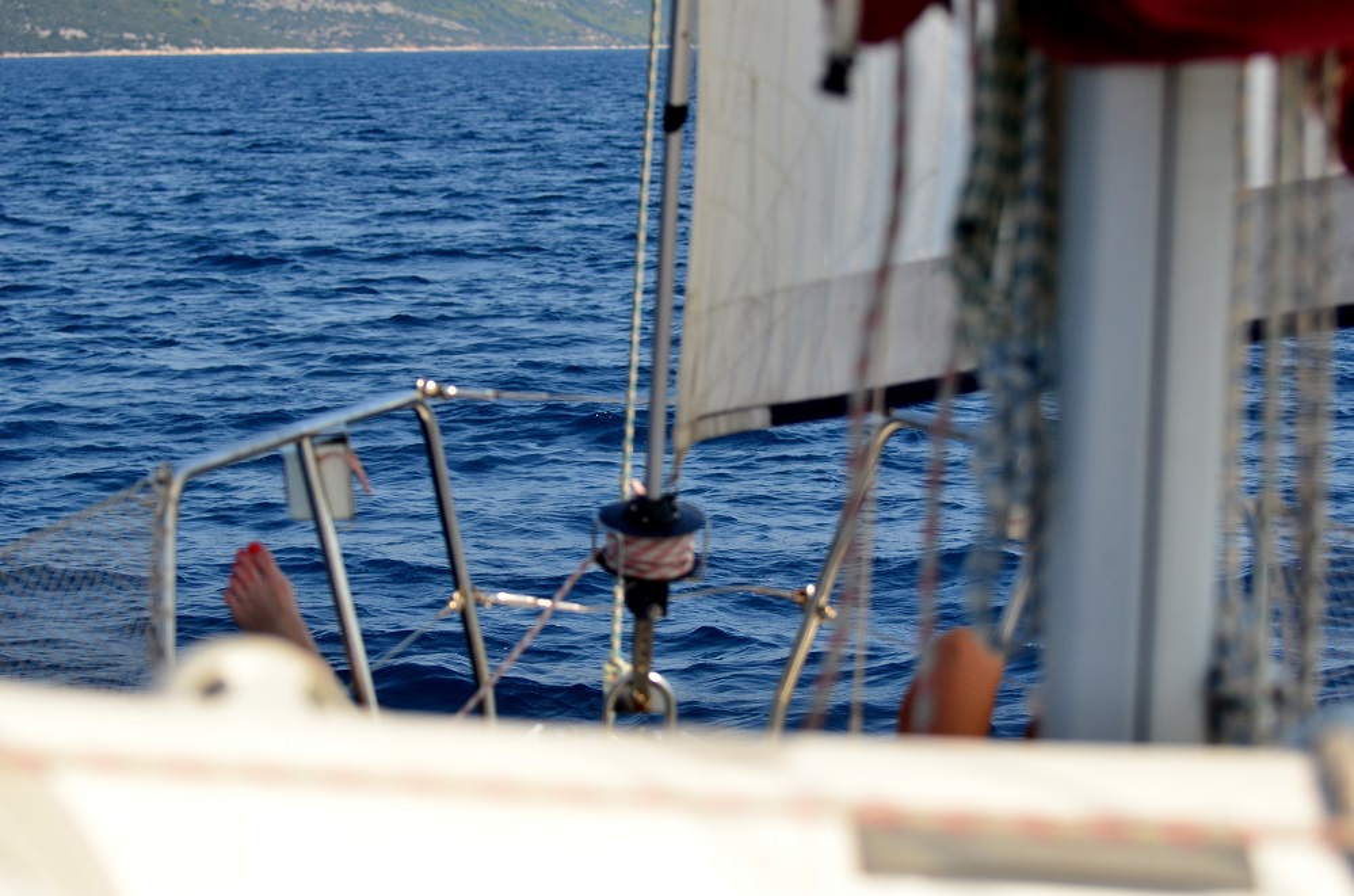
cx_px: 677
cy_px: 448
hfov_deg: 17.5
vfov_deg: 11.7
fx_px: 4390
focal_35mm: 117
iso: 400
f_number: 4.5
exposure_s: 1/3200
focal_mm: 78
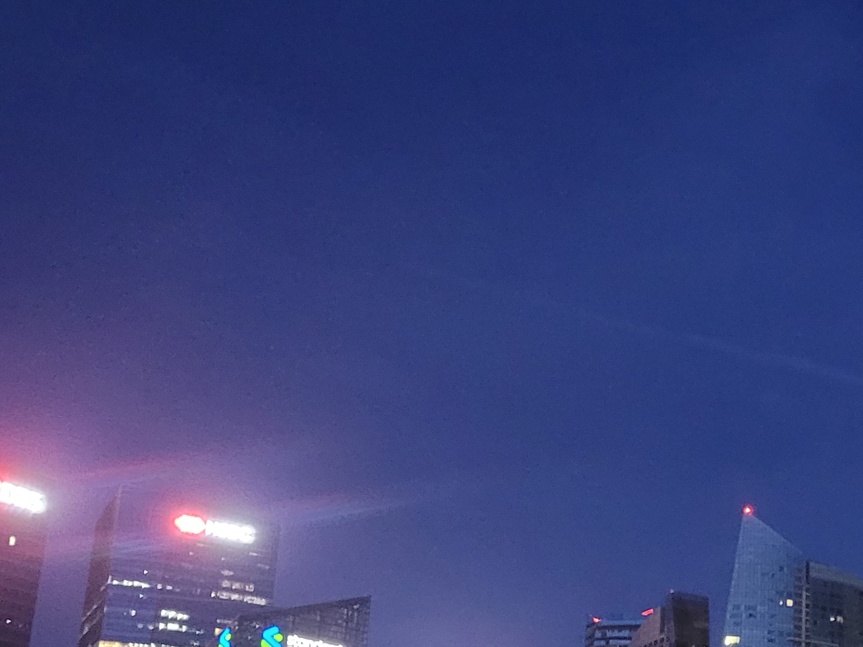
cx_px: 908
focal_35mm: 72
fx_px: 1795
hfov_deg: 25.4
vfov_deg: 20.1
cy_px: 566
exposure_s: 1/20
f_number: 1.8
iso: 1250
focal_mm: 5.4
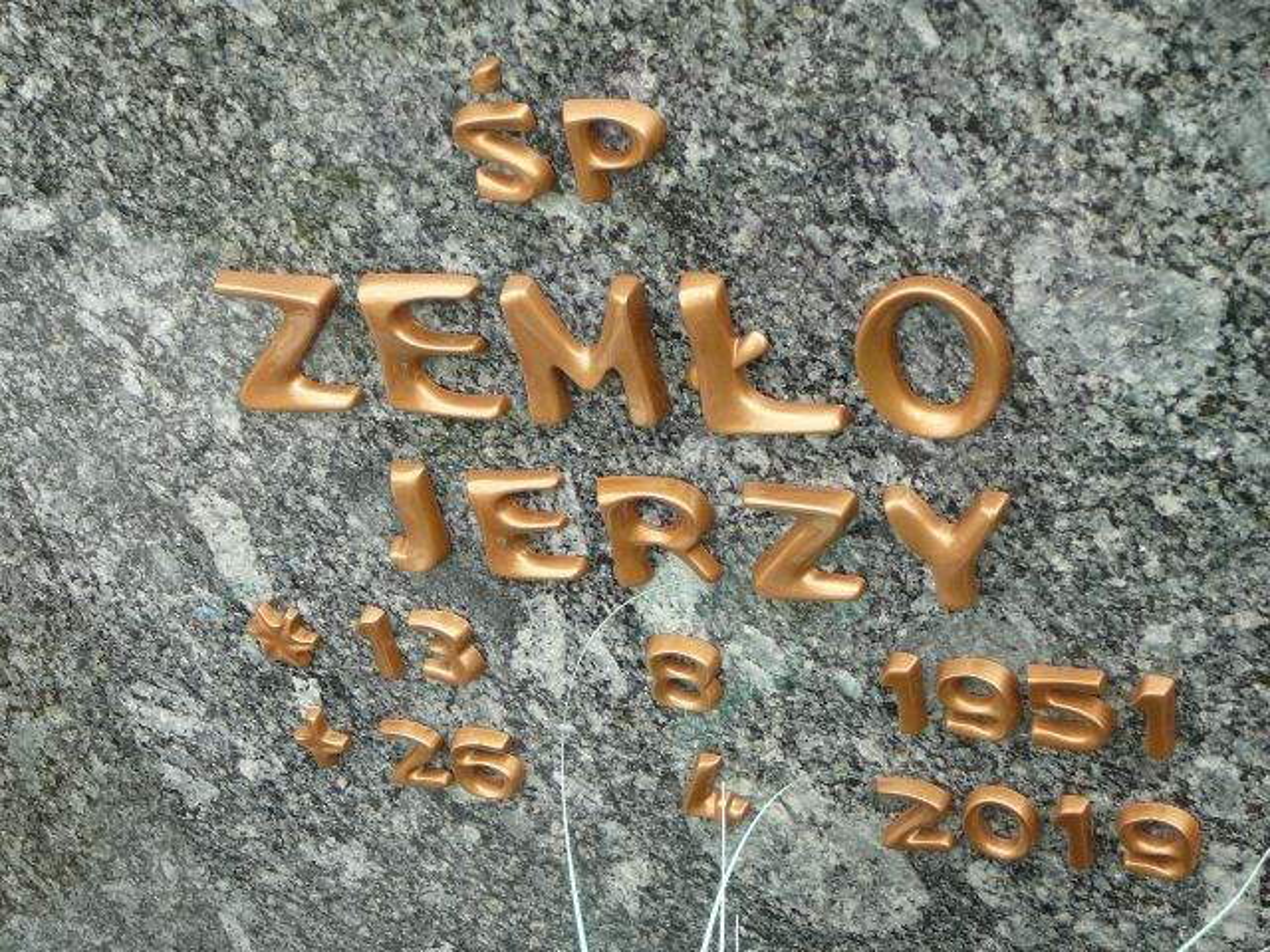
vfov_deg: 26.6
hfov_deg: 34.9
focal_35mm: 55
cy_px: 476
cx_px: 635
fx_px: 2018
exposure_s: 1/60
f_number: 3.5
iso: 80
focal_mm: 8.2
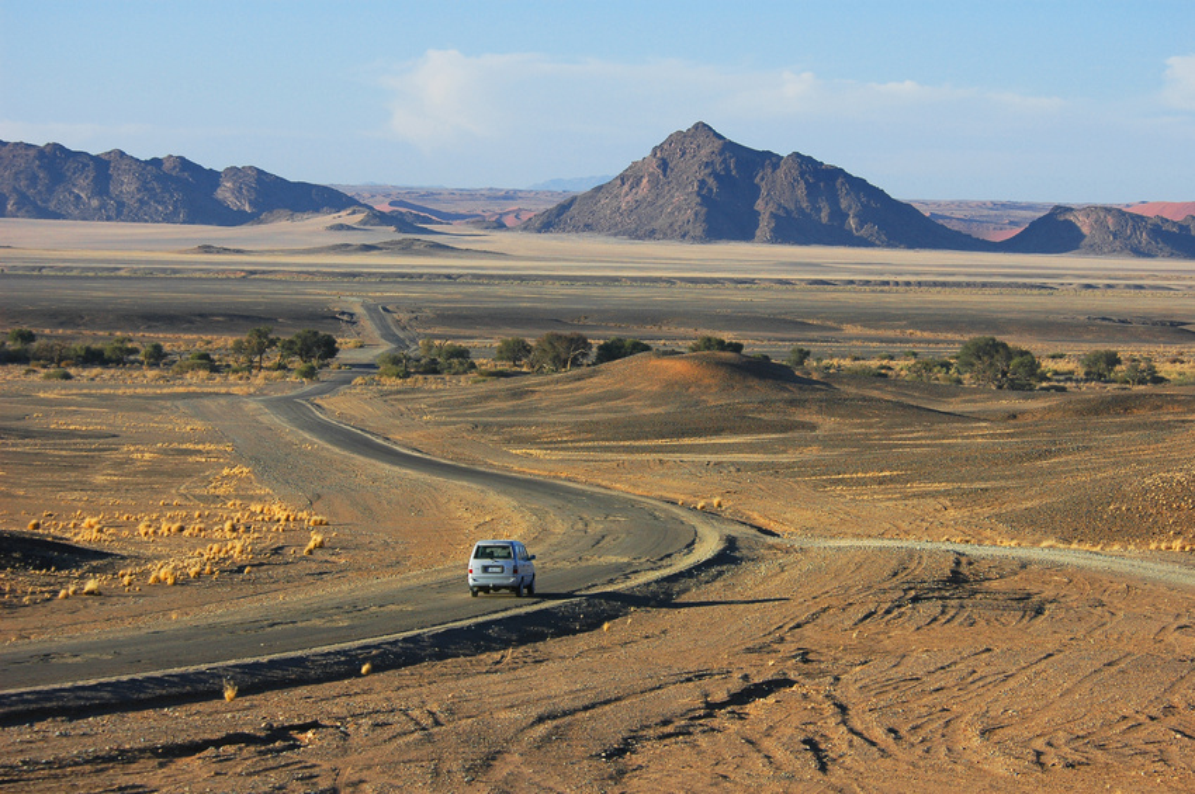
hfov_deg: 14.9
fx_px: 4576
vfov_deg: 9.9
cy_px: 397
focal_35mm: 138
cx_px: 598
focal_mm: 92
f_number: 5.6
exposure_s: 1/800
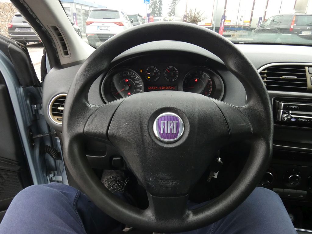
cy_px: 117
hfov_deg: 76.4
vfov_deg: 61.1
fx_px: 198
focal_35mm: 22
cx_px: 156
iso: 320
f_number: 5
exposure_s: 1/60
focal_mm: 4
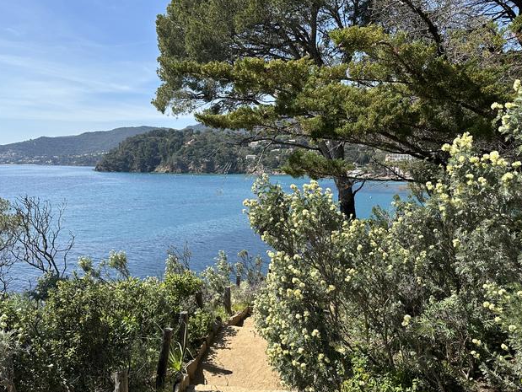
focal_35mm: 31
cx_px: 237
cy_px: 233
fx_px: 468
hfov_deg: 58.2
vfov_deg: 45.3
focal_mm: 6.86
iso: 80
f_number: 1.78
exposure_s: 1/3356
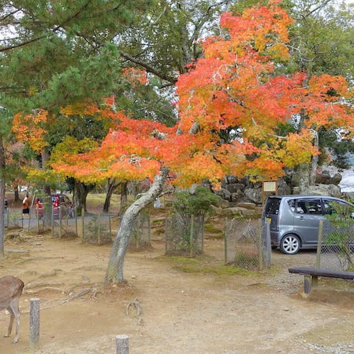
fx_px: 474
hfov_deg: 40.9
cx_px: 169
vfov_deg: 40.9
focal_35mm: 41
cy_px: 177
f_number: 4.5
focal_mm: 11.69
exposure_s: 1/80
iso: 125
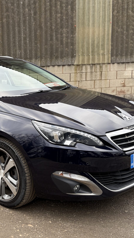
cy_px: 119
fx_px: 284
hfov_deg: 25.0
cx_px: -5
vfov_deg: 45.5
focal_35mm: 45
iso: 40
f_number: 1.6
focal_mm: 5.96
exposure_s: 1/253
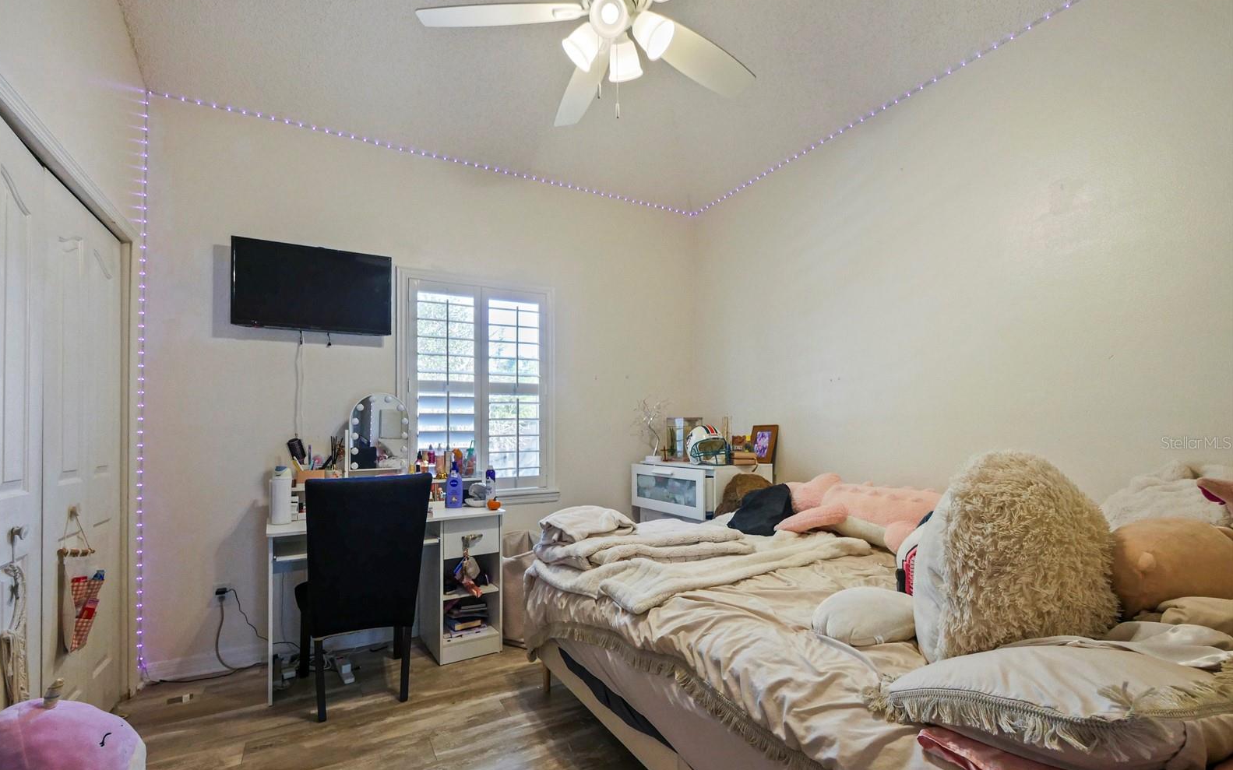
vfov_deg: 74.3
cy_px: 442
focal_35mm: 15
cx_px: 611
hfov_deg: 101.5
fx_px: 504
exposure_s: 1/60
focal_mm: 7
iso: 1000
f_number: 4
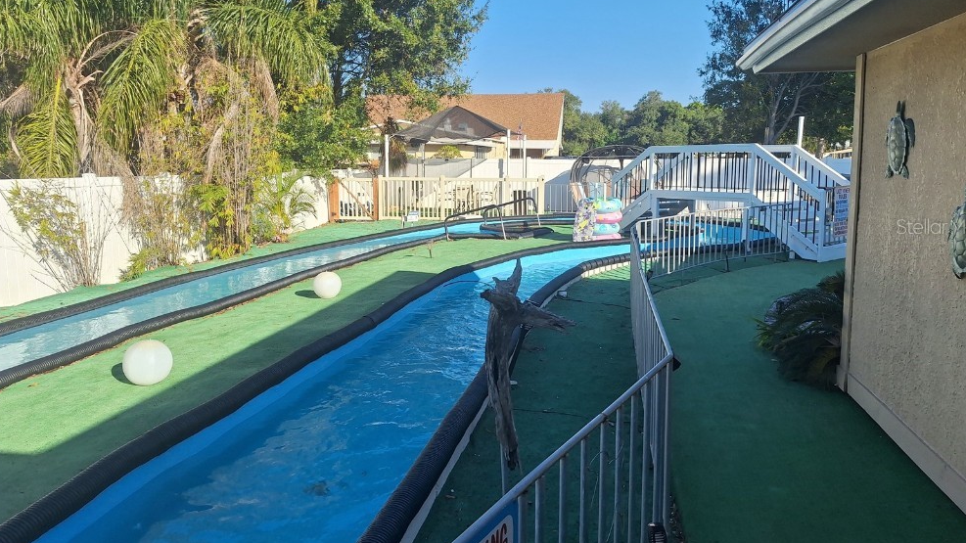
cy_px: 226
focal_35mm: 26
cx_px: 487
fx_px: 666
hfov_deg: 71.9
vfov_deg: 44.2
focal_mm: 5.54
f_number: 1.8
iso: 40
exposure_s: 1/2494
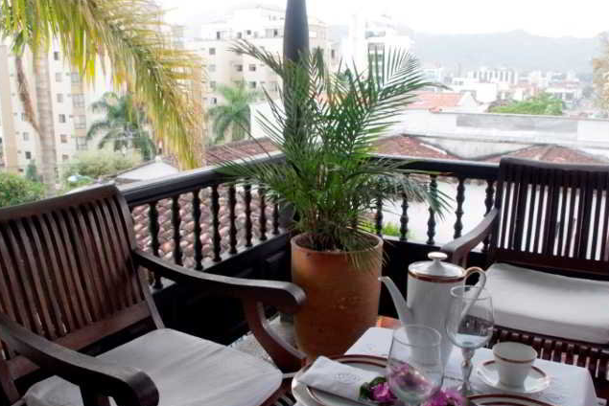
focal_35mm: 34
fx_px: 575
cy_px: 216
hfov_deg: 55.8
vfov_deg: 38.9
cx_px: 301
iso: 400
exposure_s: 1/60
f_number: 6.3
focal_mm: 18
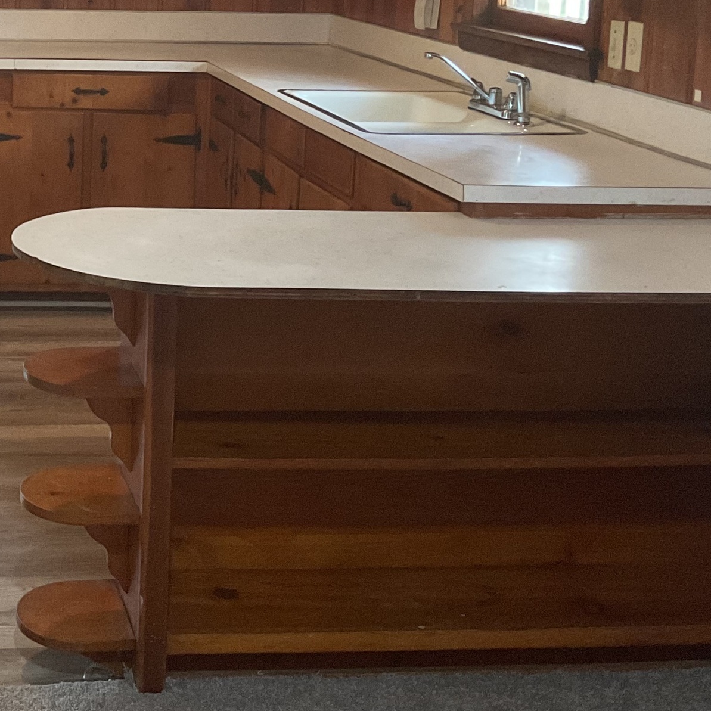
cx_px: -19
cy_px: 89
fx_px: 1534
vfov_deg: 25.4
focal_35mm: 66
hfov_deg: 24.7
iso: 250
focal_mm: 3
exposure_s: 1/60
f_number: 1.8
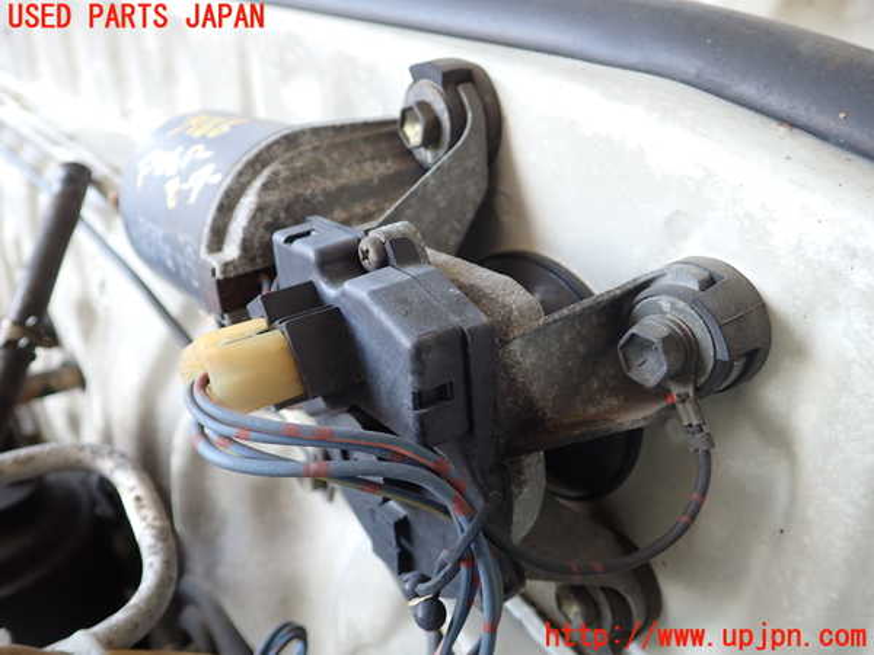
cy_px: 328
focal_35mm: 30
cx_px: 437
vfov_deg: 46.8
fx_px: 757
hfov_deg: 60.0
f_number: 2.3
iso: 200
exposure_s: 1/80
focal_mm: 5.4
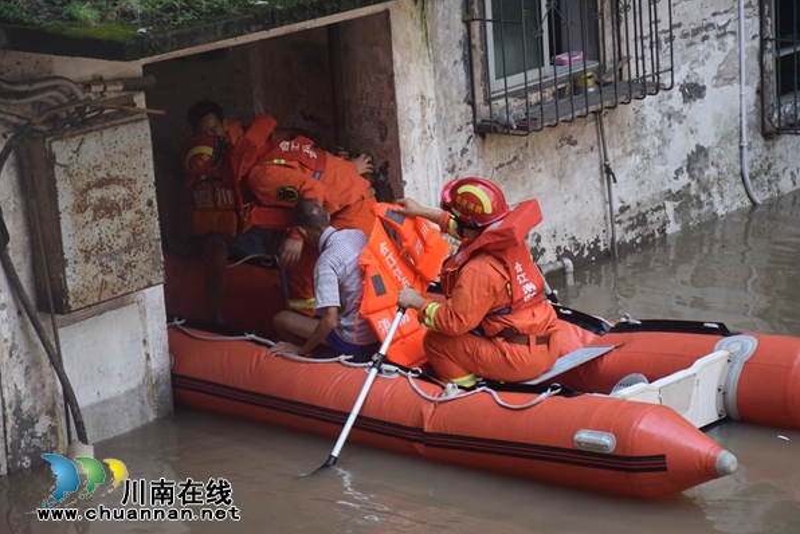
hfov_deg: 14.1
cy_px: 262
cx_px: 427
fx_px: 3224
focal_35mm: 145
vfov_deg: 9.5
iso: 800
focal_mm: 90
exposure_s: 1/250
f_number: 5.3
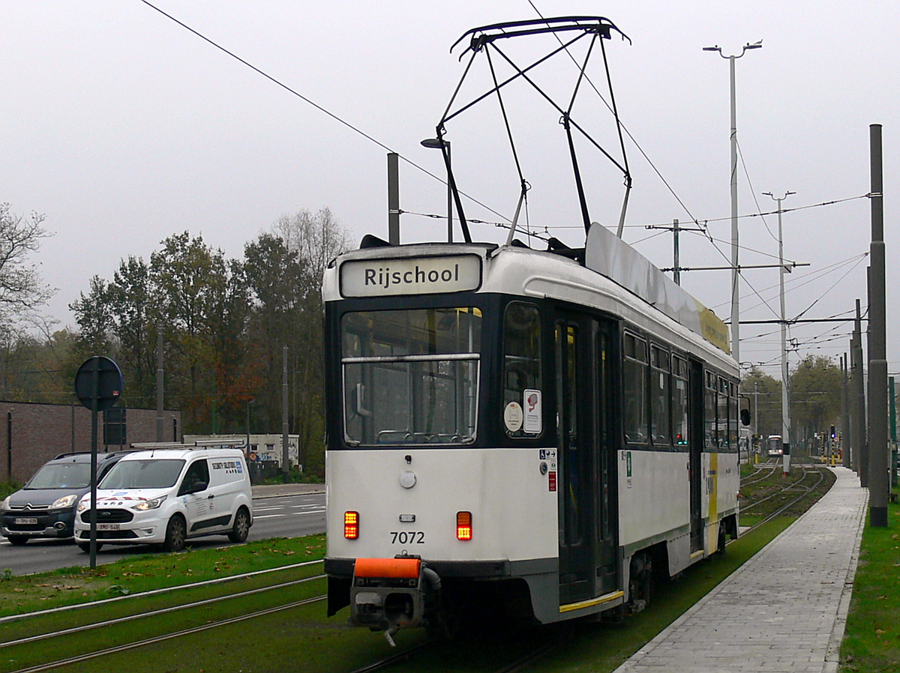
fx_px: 909
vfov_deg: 40.6
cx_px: 450
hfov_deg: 52.7
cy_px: 336
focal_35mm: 35
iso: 80
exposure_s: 1/250
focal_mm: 7.4
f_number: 3.6
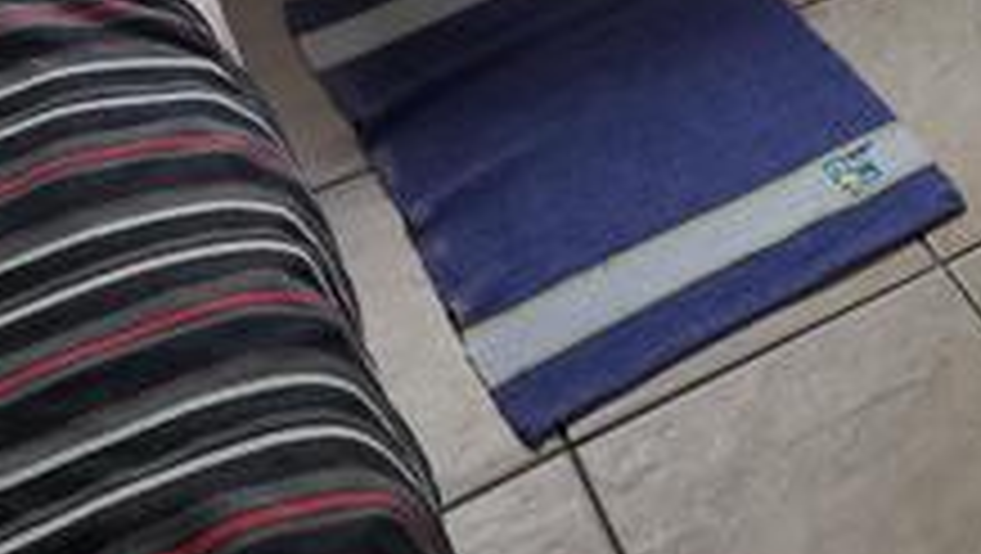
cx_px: 824
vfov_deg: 14.8
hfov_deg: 31.7
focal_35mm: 64
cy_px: -617
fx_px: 1666
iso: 80
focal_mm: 2.35
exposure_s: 1/100
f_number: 2.2
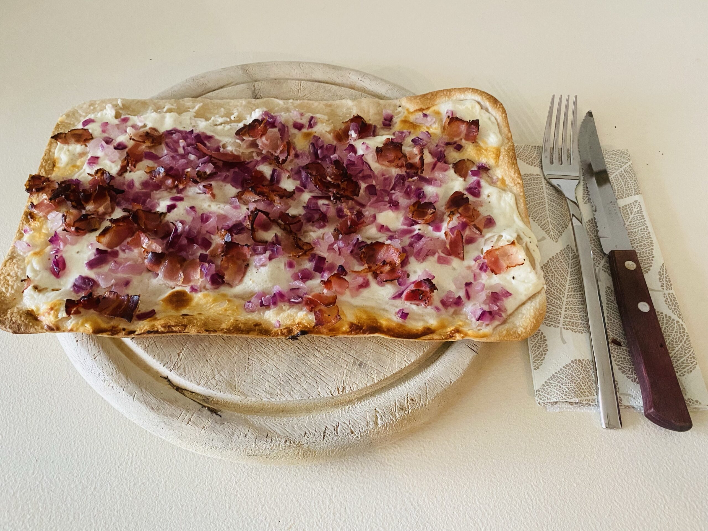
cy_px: 266
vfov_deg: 53.1
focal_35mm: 26
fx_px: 532
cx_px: 354
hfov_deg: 67.3
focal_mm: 4.25
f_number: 1.8
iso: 500
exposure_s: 1/50
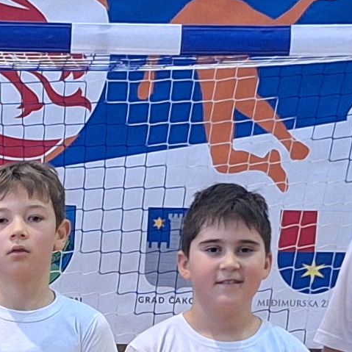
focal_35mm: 173
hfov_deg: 9.9
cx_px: -128
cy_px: 536
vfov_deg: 9.8
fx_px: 1990
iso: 160
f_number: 1.8
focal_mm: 5.54
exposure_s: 1/50
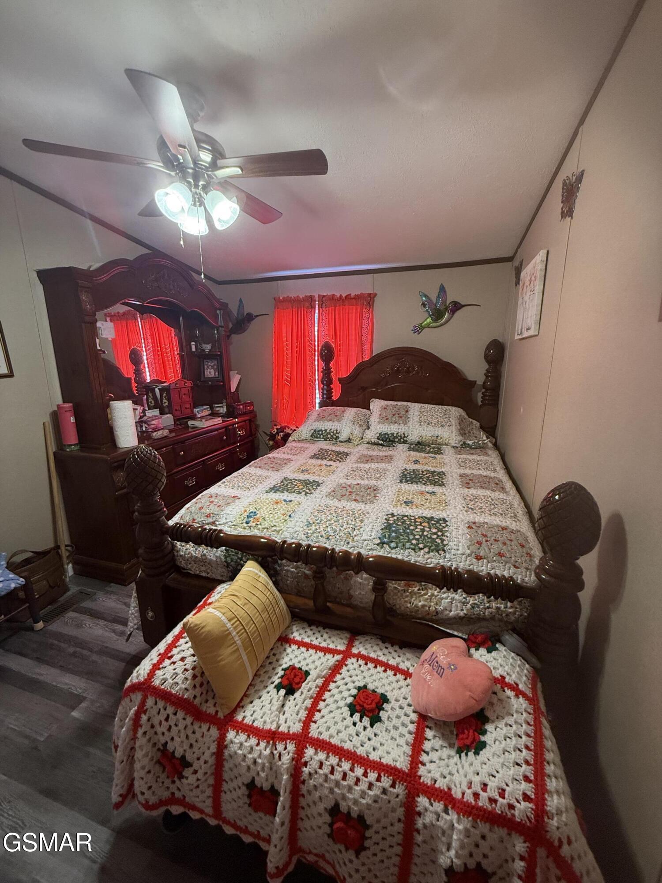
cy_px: 442
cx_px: 331
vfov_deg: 102.1
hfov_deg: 85.7
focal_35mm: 14
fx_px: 357
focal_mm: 2.22
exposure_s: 1/60
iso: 320
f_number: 2.2
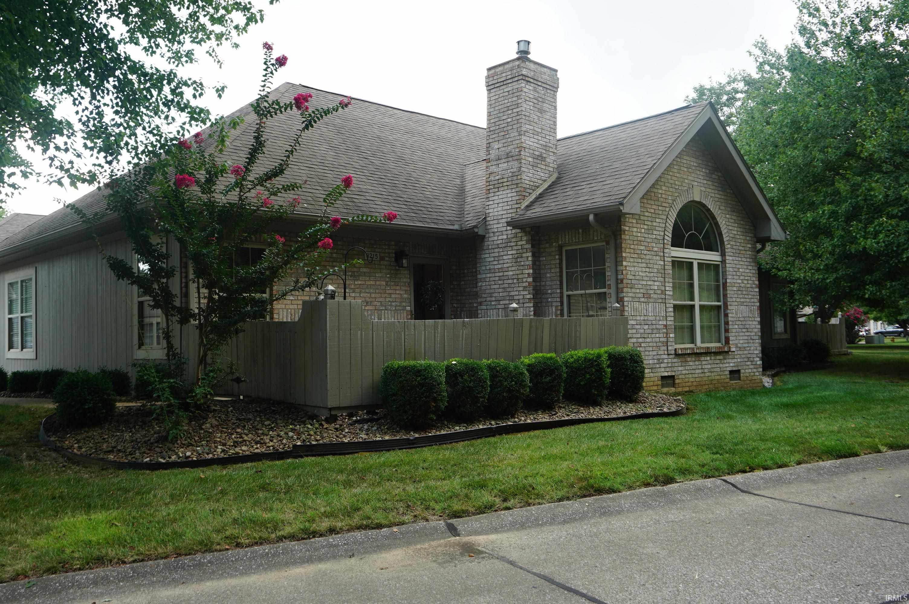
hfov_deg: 59.5
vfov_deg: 41.6
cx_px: 454
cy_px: 302
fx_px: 795
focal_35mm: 32
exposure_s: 1/60
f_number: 6.3
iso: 100
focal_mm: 21
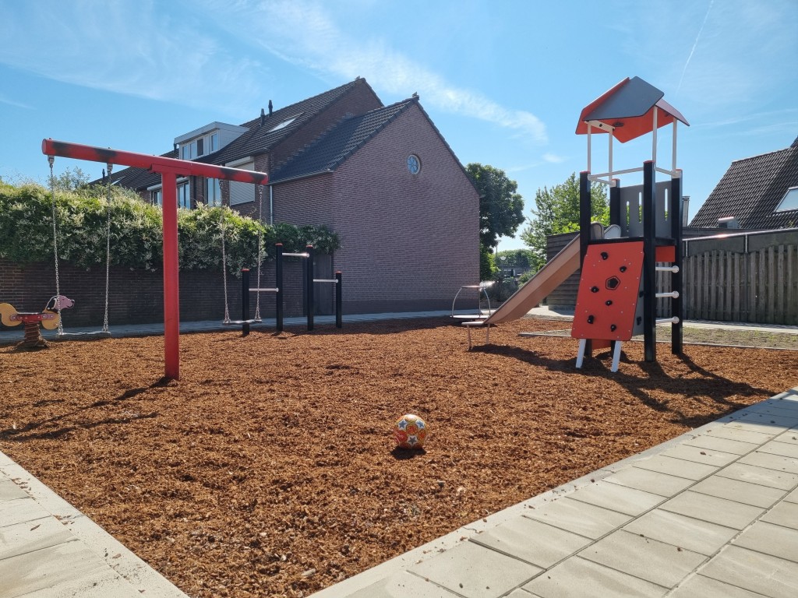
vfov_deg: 53.1
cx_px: 399
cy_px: 299
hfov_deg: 67.3
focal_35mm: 26
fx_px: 599
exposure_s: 1/3152
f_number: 1.8
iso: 50
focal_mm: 5.4
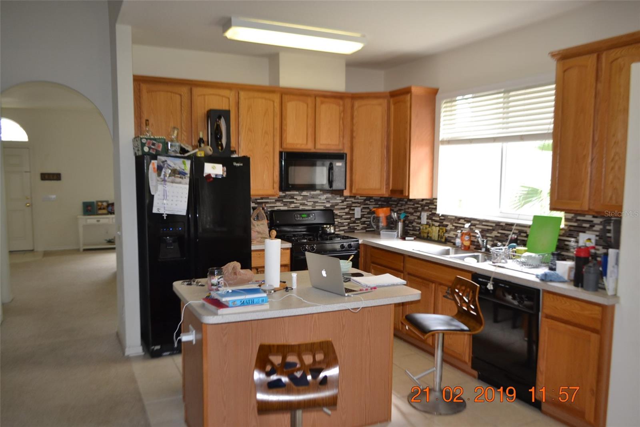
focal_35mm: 27
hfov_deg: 67.4
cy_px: 214
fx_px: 480
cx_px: 320
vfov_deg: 47.9
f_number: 3.5
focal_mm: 18
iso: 400
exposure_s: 1/60
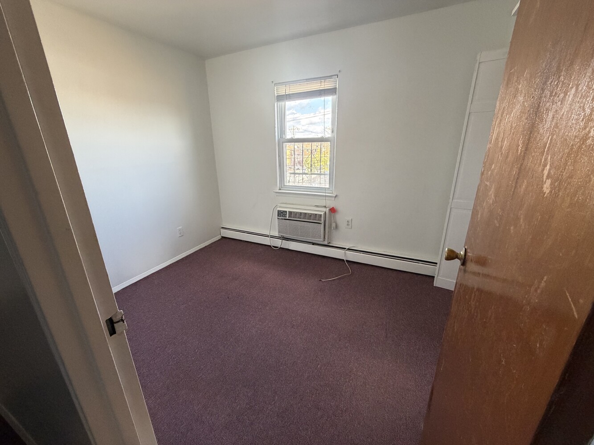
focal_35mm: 14
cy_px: 222
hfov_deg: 102.1
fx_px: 240
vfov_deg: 85.7
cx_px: 297
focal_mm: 2.22
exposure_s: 1/100
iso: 320
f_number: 2.2
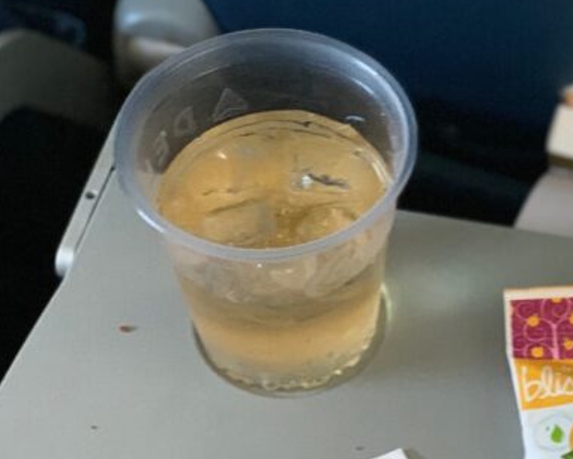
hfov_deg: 18.5
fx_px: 1731
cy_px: 388
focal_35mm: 102
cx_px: 494
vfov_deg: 15.0
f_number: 2.4
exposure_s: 1/30
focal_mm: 6
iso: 640
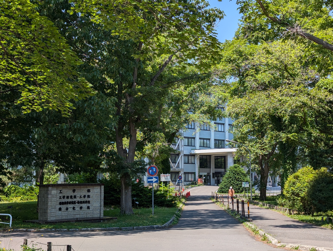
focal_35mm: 49
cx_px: 166
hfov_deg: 38.9
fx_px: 472
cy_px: 126
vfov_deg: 29.7
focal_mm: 6.9
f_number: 1.68
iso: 19
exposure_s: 1/673
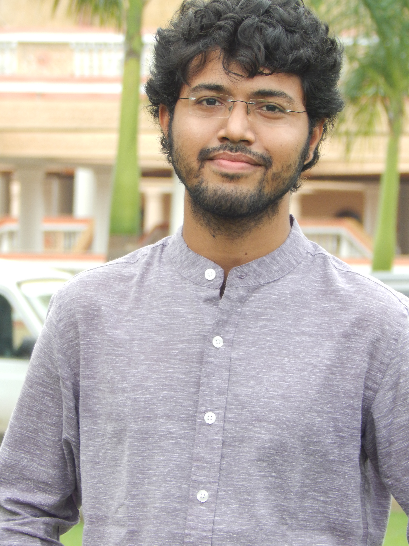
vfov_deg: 5.7
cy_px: 273
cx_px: 204
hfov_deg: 4.2
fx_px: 5514
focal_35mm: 350
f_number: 5.7
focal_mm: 62.2
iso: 220
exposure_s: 1/125
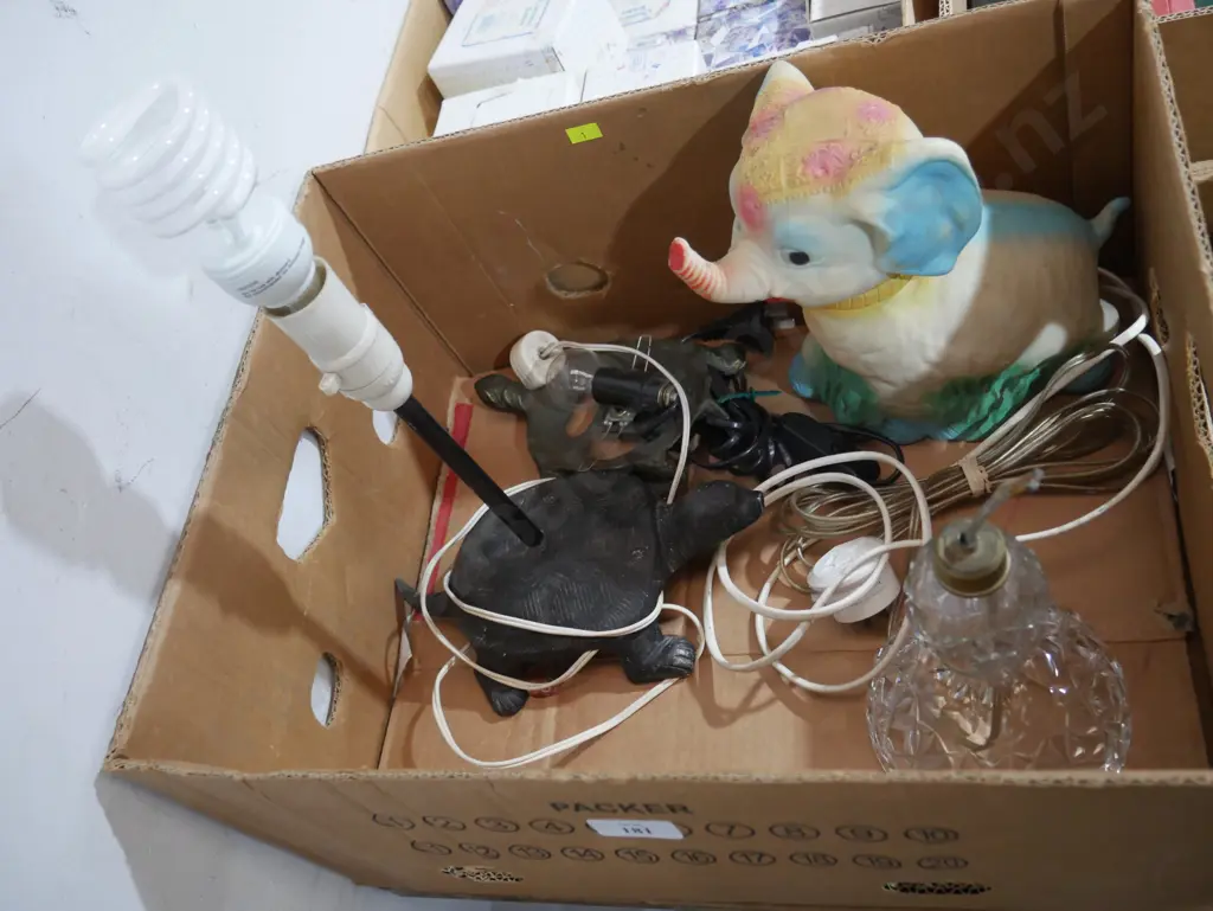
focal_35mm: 32
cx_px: 606
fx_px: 1122
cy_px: 456
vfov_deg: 44.2
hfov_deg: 56.8
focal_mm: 16
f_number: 3.6
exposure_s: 1/60
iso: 1600
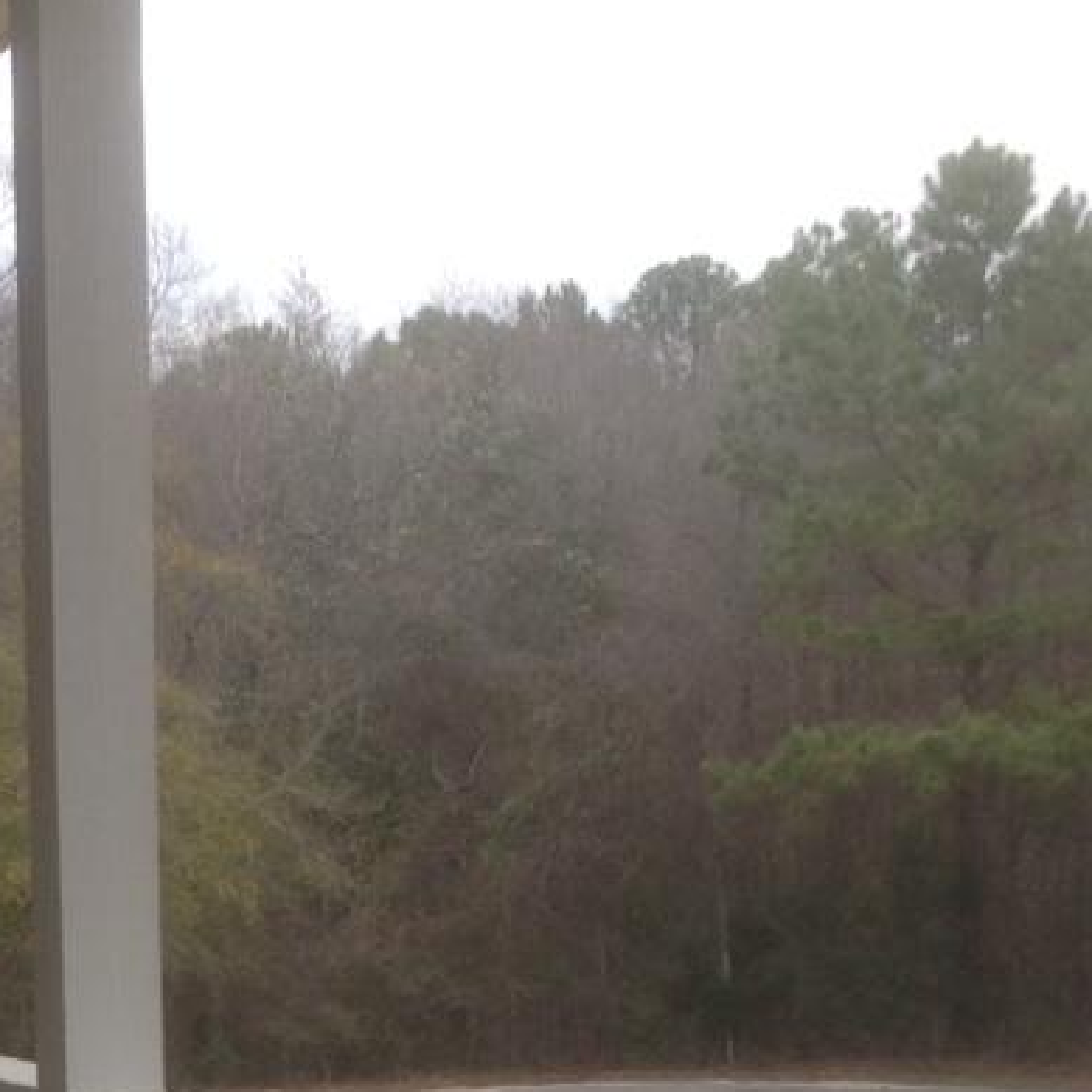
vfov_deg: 16.3
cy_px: 1255
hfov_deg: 16.0
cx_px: -342
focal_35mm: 103
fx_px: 3676
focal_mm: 4.28
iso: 50
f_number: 2.4
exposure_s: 1/60
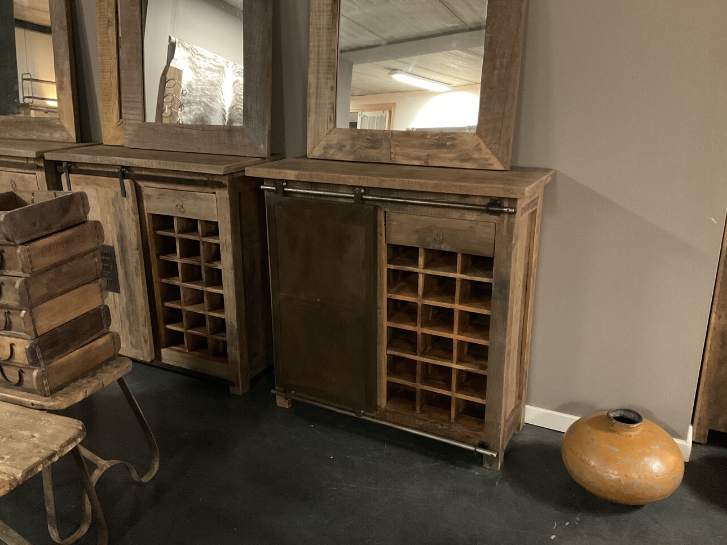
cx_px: 354
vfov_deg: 46.8
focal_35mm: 30
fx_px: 630
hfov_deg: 60.0
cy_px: 271
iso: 500
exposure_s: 1/20
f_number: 1.8
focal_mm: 3
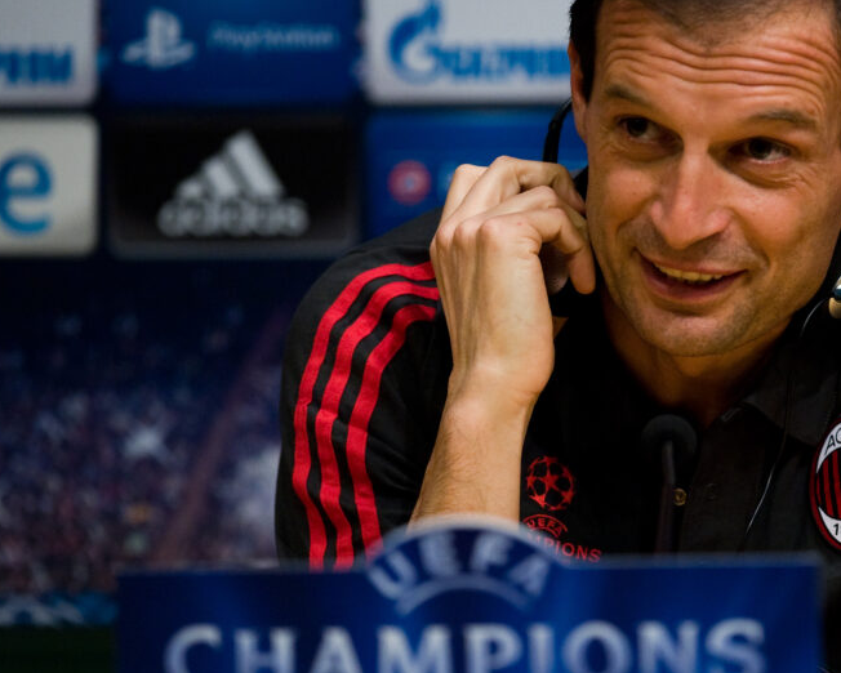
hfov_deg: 3.3
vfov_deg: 2.6
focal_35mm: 589
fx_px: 14665
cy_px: 262
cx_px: 497
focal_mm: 400
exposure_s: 1/200
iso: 1600
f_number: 2.8
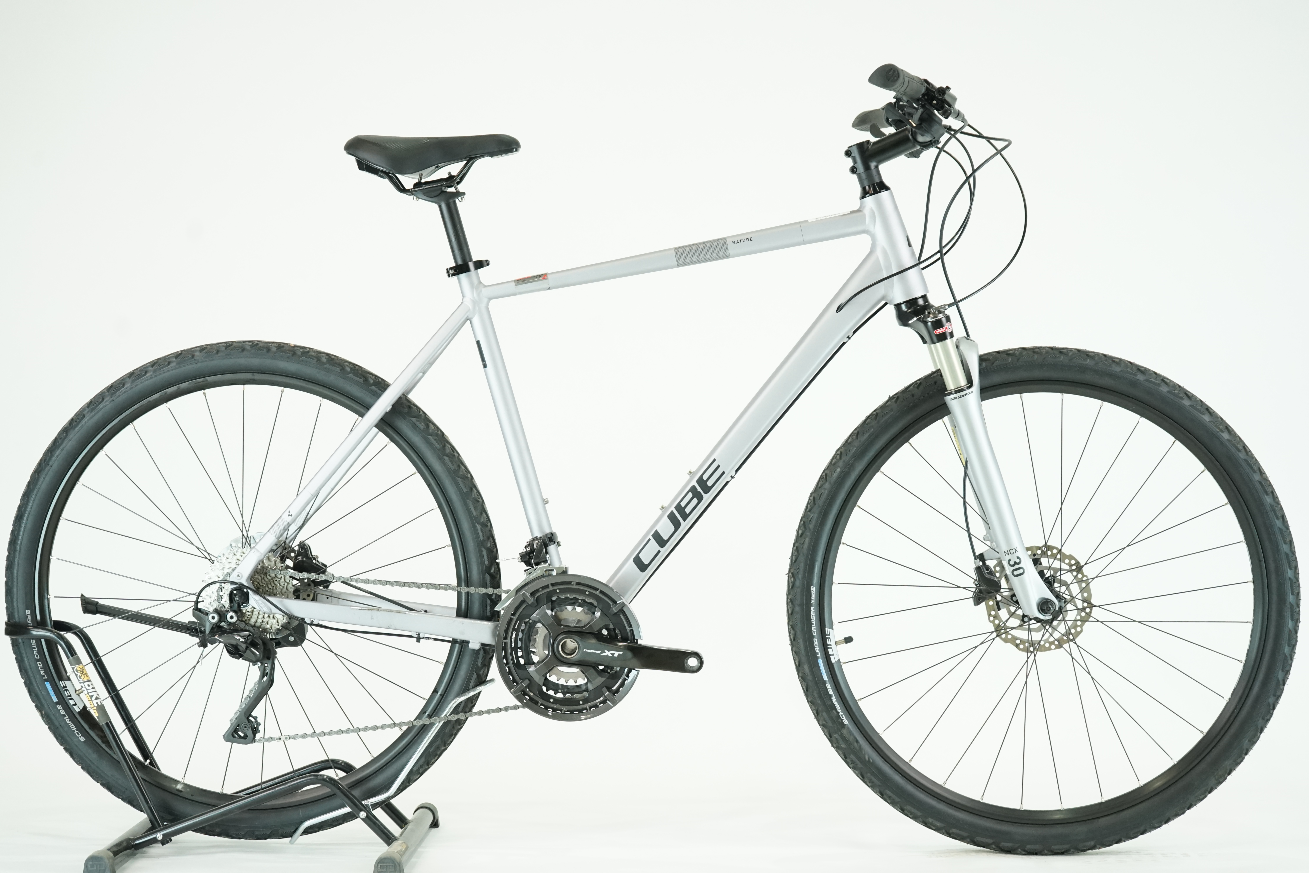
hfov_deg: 33.4
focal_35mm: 60
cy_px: 436
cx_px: 654
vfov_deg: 22.6
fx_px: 2181
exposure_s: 1/200
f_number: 5
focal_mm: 60
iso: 2000
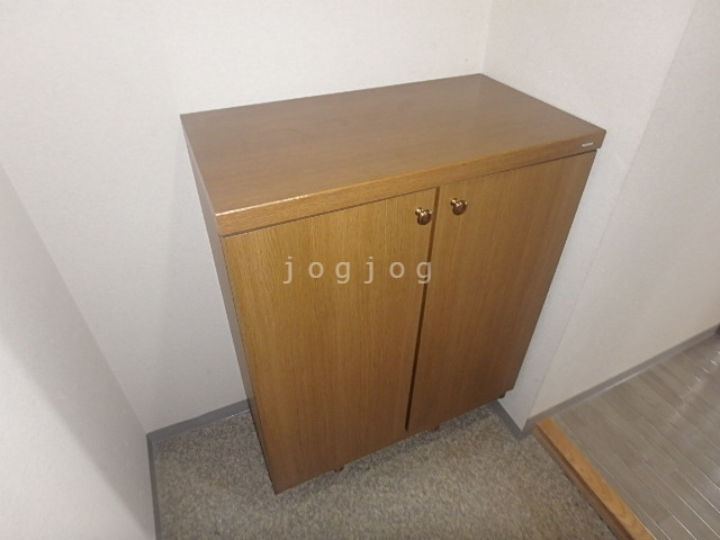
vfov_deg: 63.4
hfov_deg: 79.0
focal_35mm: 21
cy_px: 270
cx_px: 360
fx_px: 437
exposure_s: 1/30
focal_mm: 3.7
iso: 400
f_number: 3.5
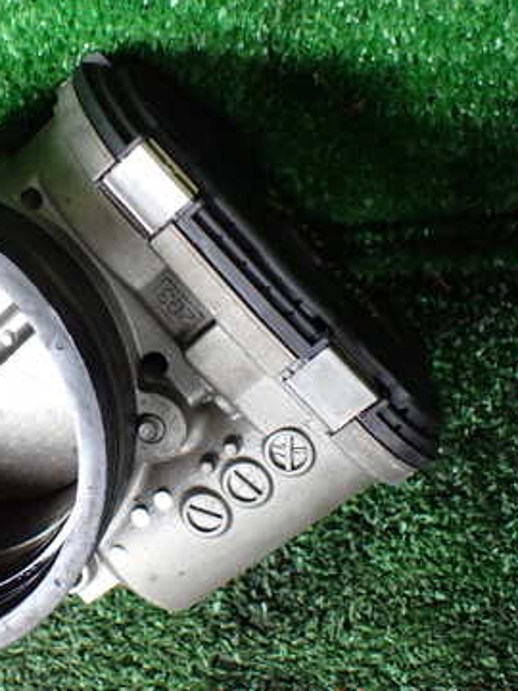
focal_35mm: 50
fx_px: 998
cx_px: 75
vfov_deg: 38.1
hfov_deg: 28.2
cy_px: 303
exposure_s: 1/125
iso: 500
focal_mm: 5.4
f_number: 2.3
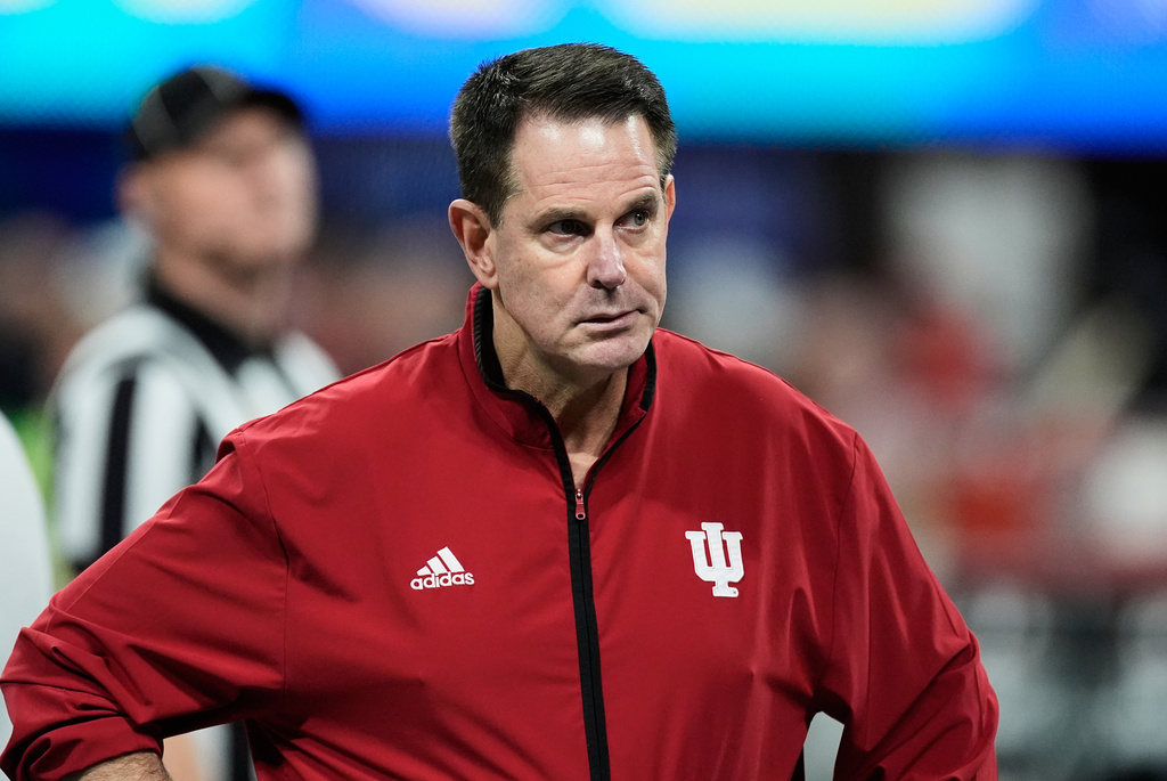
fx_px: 29203
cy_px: 390
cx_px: 584
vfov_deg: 1.5
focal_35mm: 900
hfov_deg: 2.3
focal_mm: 600
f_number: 4
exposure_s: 1/2000
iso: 4000
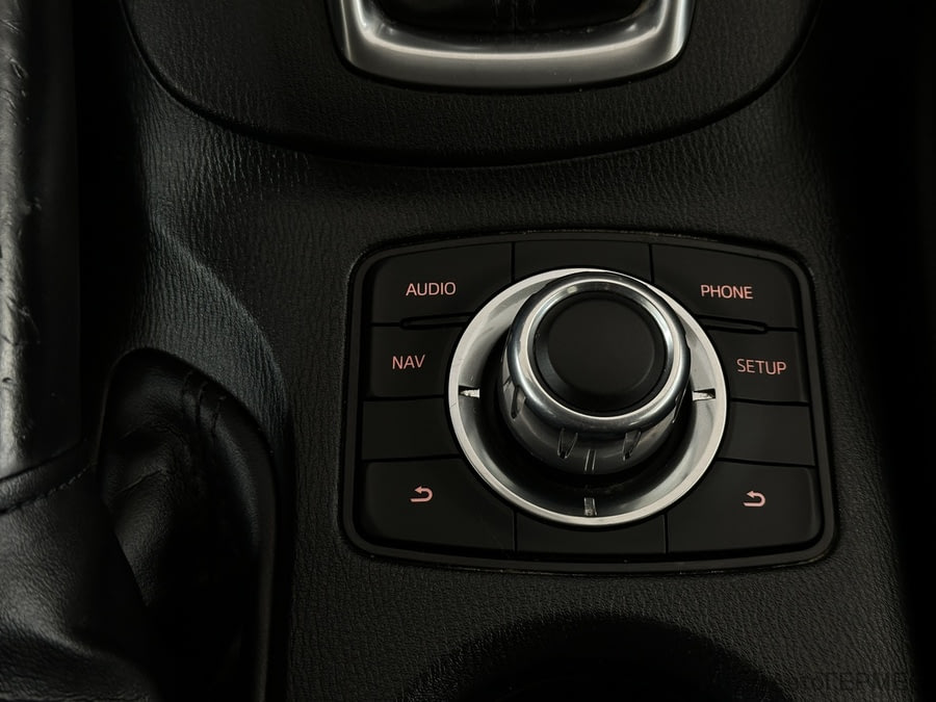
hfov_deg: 39.7
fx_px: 1298
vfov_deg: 30.3
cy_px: 351
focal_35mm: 48
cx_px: 468
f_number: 1.78
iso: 200
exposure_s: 1/50
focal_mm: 6.86
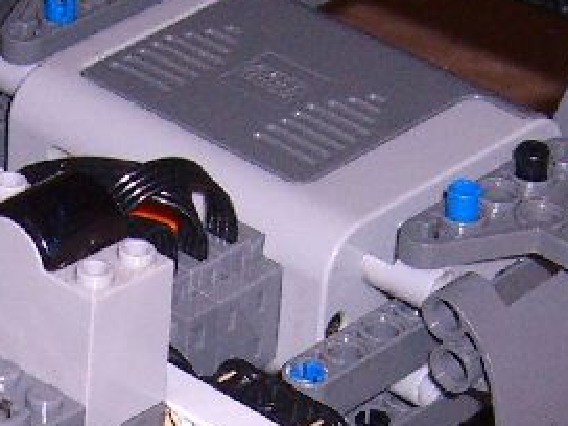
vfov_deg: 8.1
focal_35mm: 179
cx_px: -6
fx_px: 2937
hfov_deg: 10.9
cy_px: 704
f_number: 2.8
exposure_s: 1/60
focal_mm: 7.9
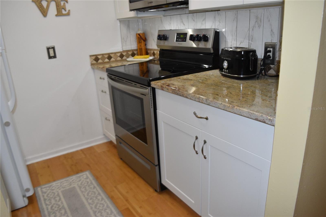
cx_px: 163
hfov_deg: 67.4
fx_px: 244
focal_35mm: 27
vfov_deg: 47.9
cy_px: 108
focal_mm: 18
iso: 800
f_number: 4.5
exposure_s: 1/80
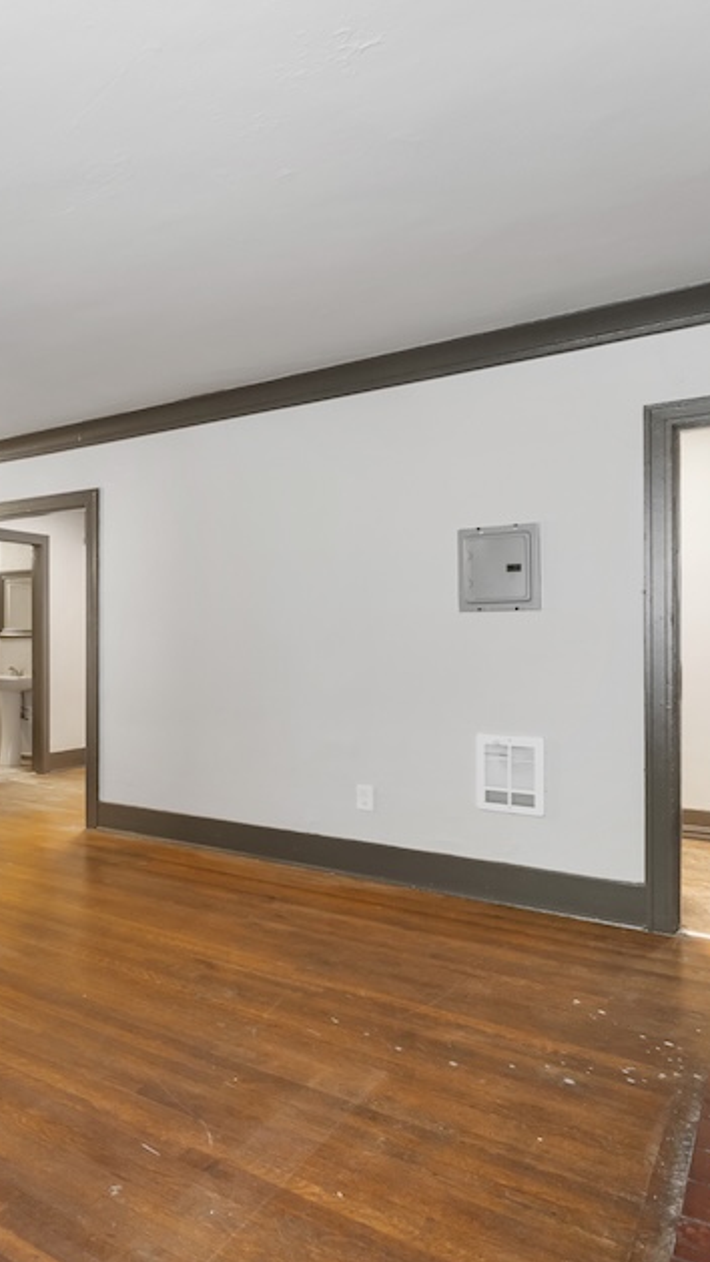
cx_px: -22
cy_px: 667
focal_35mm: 25
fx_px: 836
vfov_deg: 74.0
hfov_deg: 39.7
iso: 800
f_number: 8
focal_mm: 10
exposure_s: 1/8
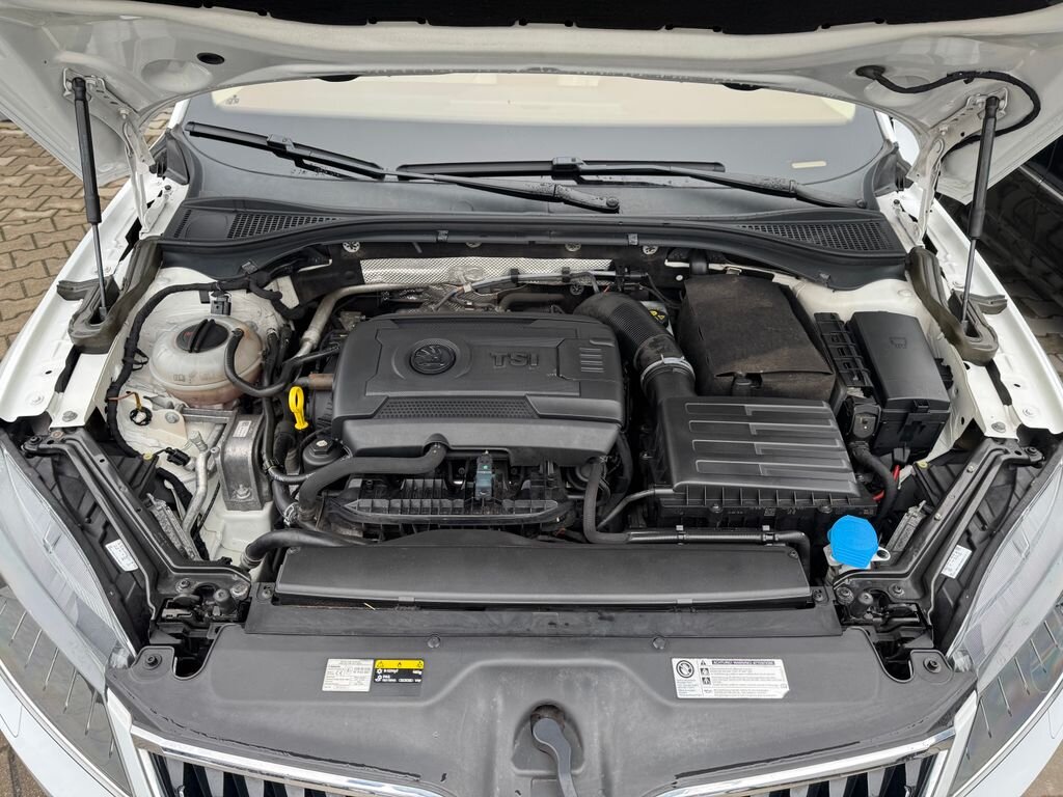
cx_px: 532
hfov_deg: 71.6
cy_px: 398
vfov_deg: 56.8
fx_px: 737
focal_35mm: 24
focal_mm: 6.76
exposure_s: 1/121
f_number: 1.78
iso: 64
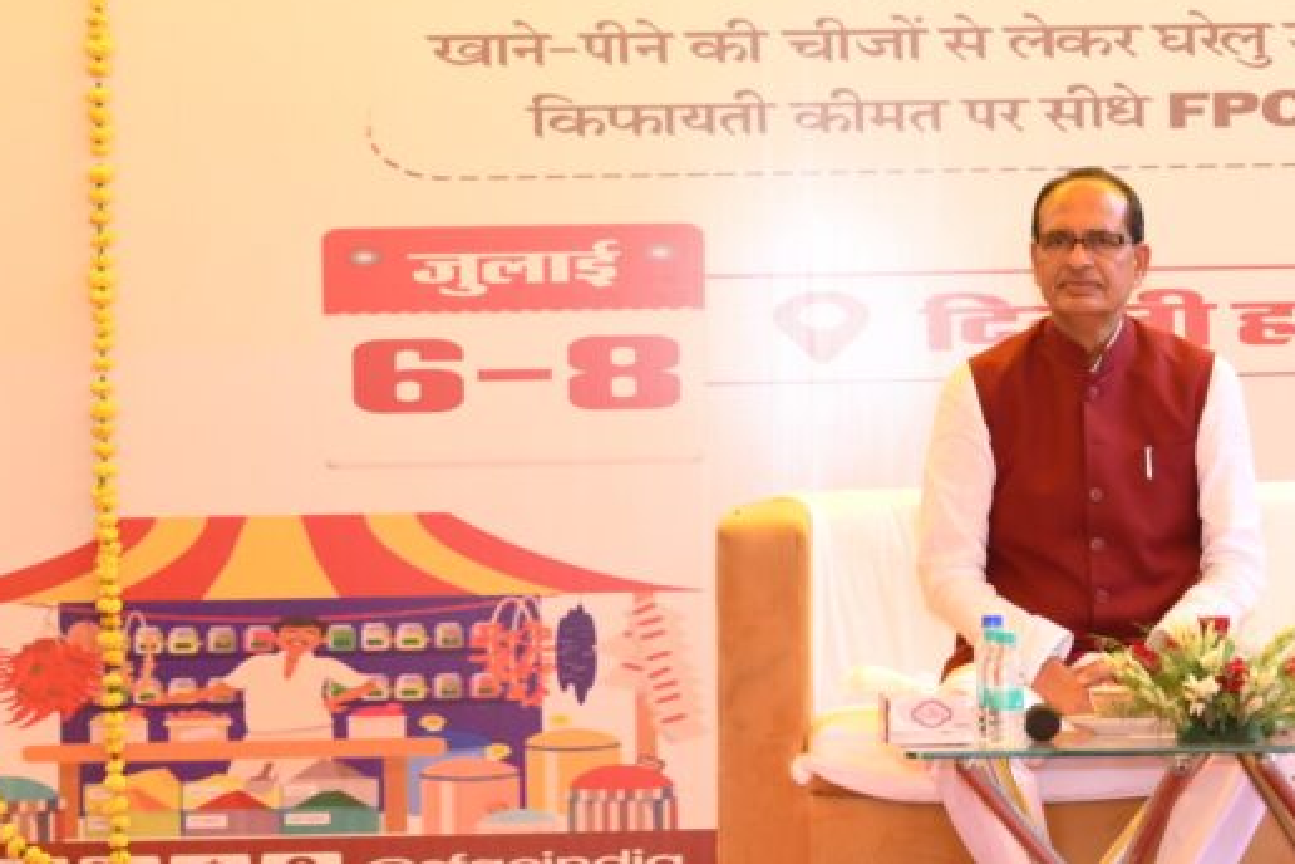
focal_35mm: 139
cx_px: 1054
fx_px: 5000
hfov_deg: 14.7
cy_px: 239
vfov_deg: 9.9
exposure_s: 1/125
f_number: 6.3
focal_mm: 70
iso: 800
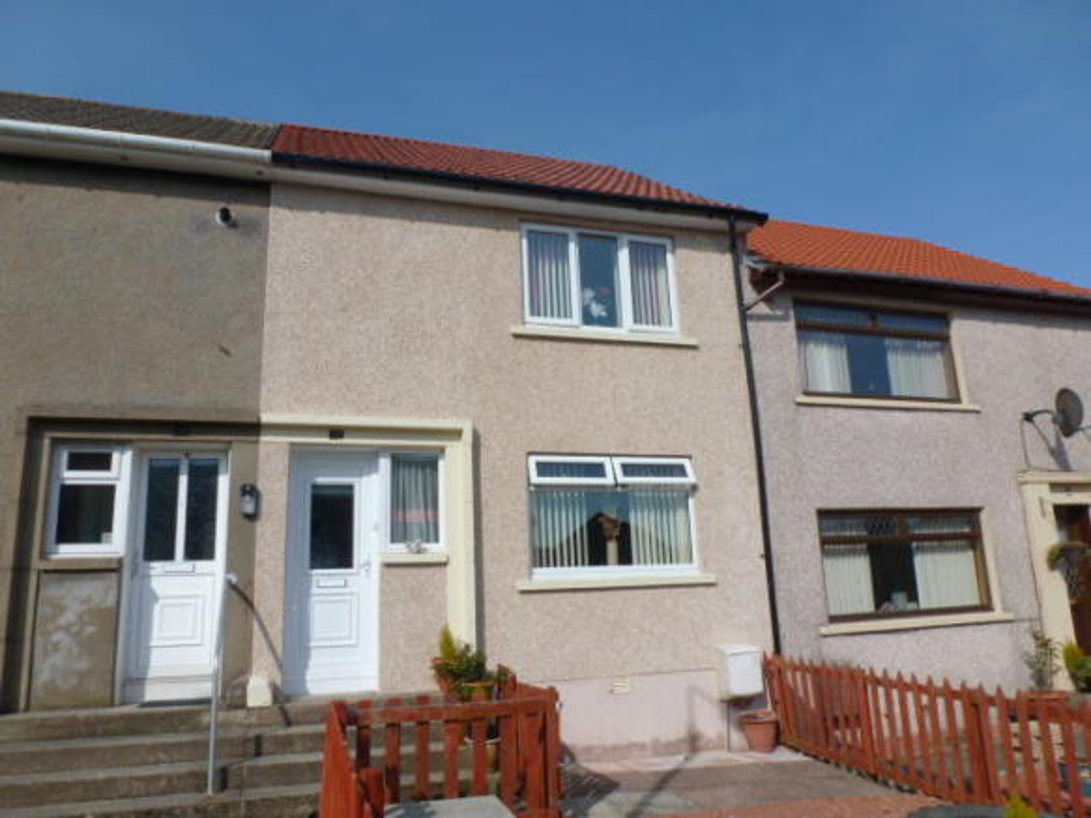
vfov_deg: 56.8
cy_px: 409
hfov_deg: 71.6
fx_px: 756
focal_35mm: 24
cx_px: 546
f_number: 4
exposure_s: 1/1000
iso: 100
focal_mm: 4.3
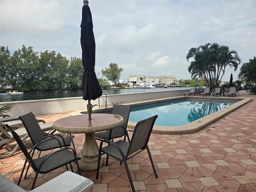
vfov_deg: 58.9
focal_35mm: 23
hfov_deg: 73.9
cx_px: 128
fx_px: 170
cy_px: 96
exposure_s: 1/861
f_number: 1.7
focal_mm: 6.3
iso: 12
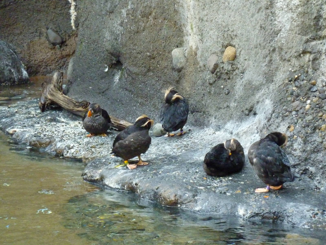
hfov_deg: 11.7
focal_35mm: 169
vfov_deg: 8.8
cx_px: 163
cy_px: 122
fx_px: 1592
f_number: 4.5
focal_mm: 27.8
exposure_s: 1/125
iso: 800
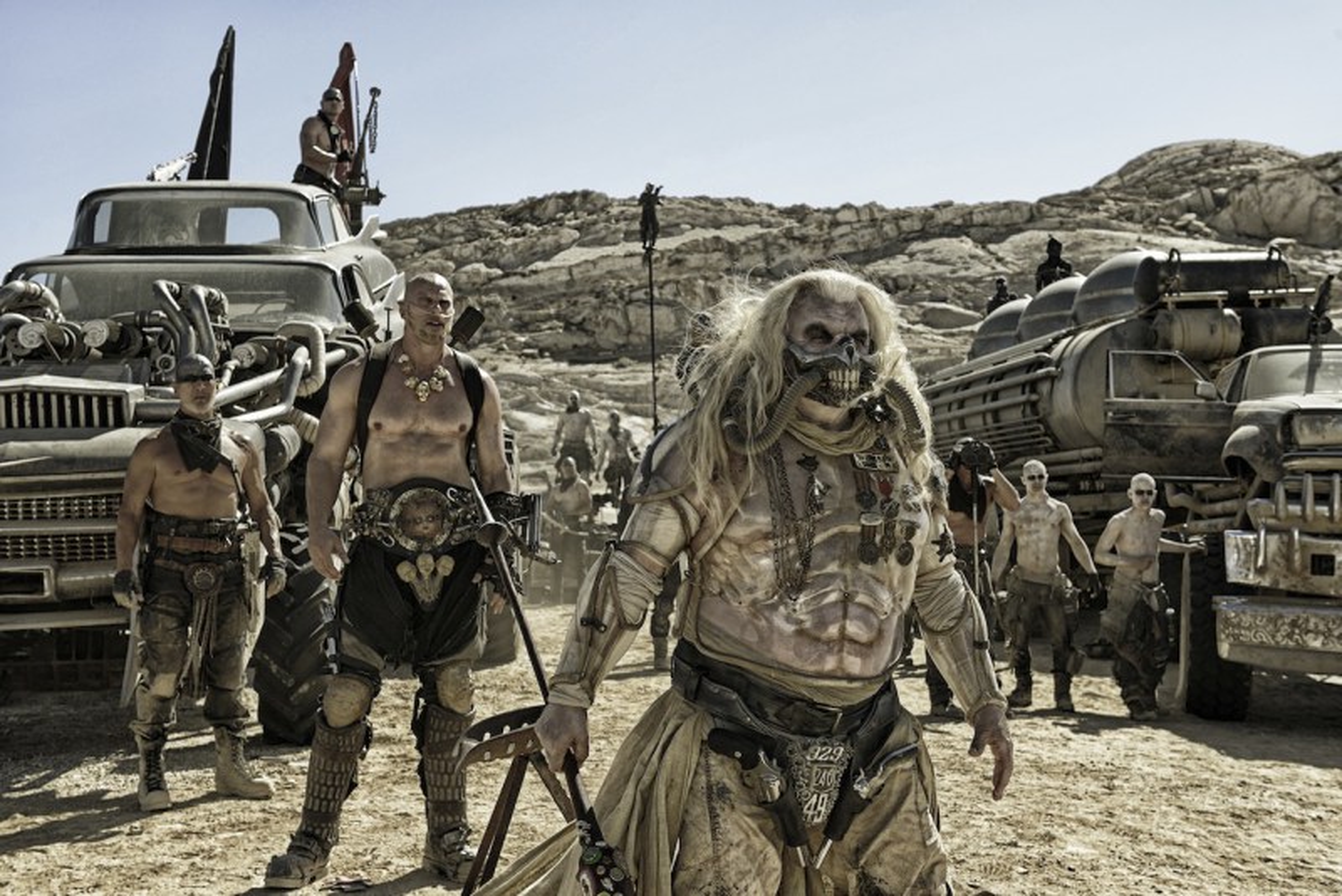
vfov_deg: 28.1
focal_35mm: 48
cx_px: 671
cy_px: 448
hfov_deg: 41.1
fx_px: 1790
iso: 200
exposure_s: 1/500
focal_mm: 48
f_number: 8
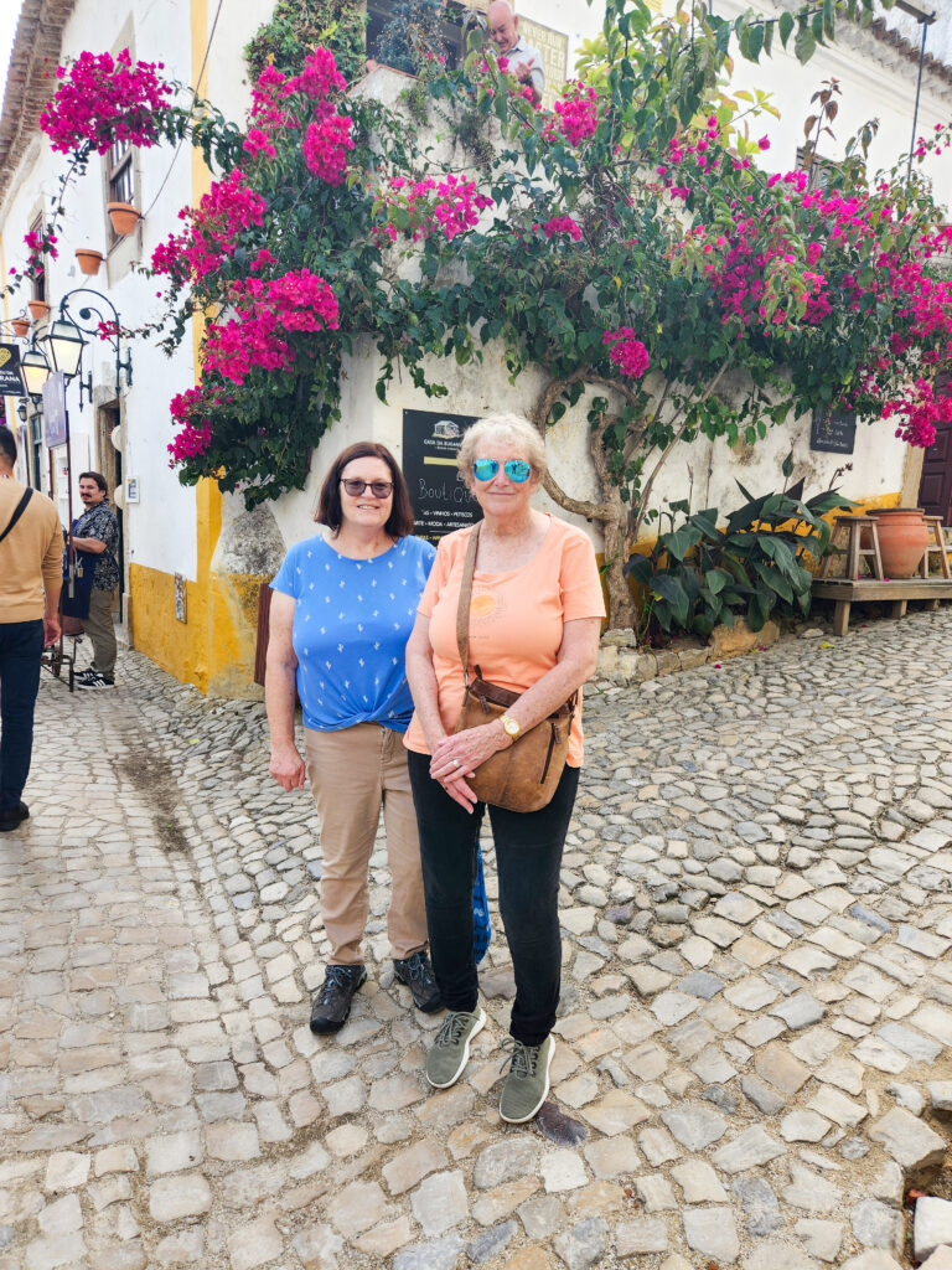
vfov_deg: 73.9
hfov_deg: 58.9
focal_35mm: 23
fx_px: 843
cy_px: 635
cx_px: 476
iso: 20
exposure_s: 1/270
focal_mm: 5.4
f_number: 1.8
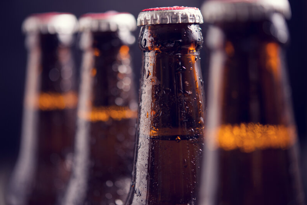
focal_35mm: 66
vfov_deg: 20.6
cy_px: 93
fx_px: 563
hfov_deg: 30.5
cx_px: 143
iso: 100
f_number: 3
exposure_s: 1/125
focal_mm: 60
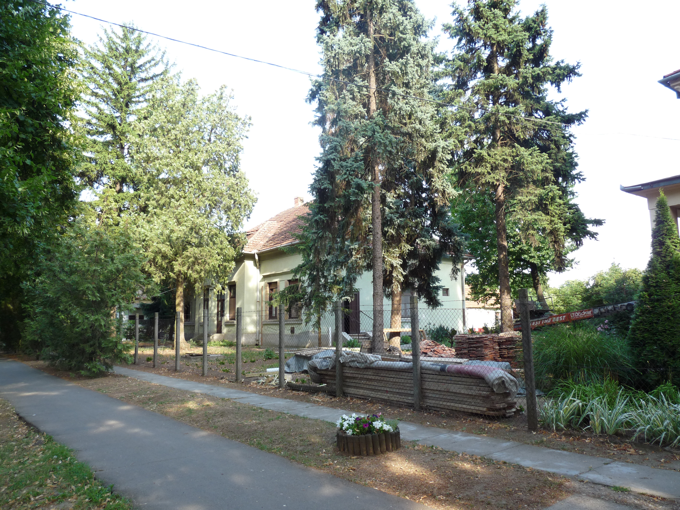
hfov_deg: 65.3
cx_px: 340
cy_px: 255
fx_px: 530
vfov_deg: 51.4
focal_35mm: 27
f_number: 2.8
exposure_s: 1/100
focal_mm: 4.8
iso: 100
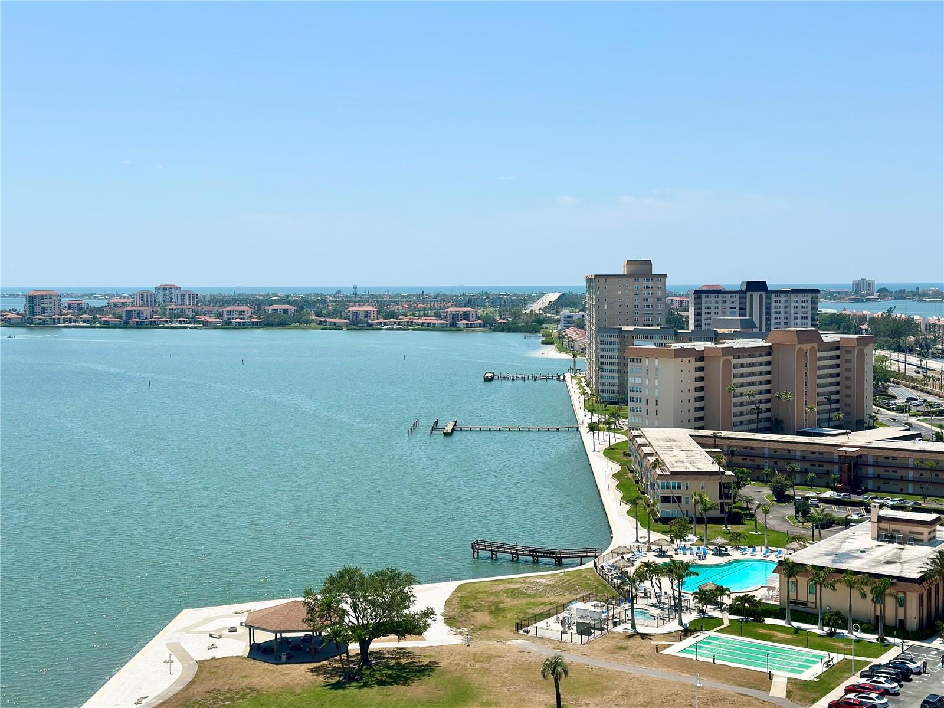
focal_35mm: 48
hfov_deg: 39.7
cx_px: 472
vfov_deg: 30.3
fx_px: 1309
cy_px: 354
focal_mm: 6.86
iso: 100
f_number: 1.78
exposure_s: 1/10870
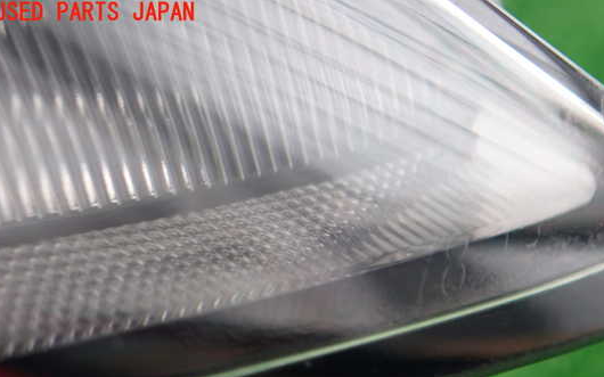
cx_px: 329
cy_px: 255
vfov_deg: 34.9
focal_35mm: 36
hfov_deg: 53.9
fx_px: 592
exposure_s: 1/40
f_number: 4.9
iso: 500
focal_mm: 5.4
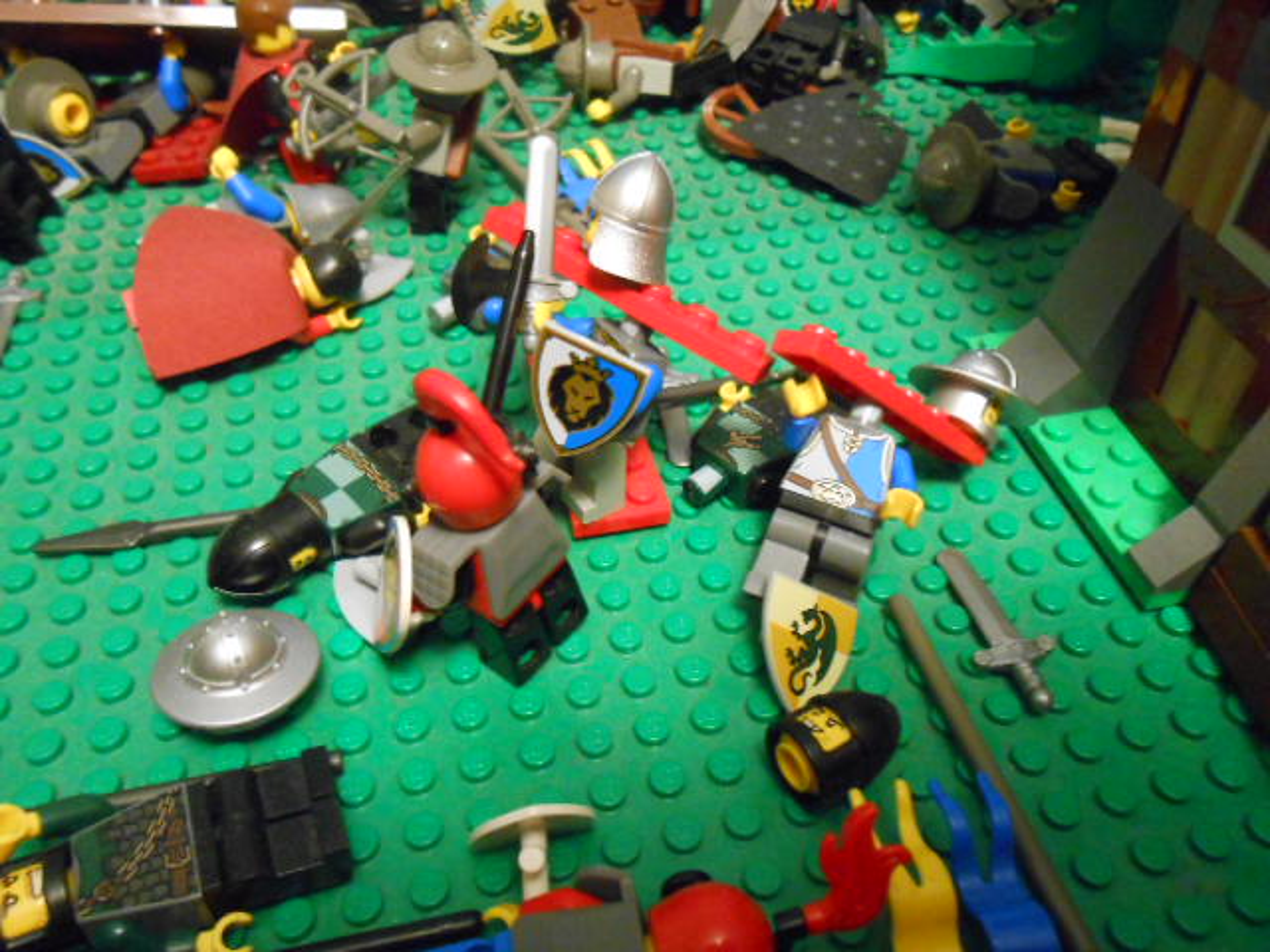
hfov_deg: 60.0
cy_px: 476
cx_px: 635
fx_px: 1101
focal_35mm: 30
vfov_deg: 46.8
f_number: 3.8
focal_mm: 5.3
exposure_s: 1/3
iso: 800
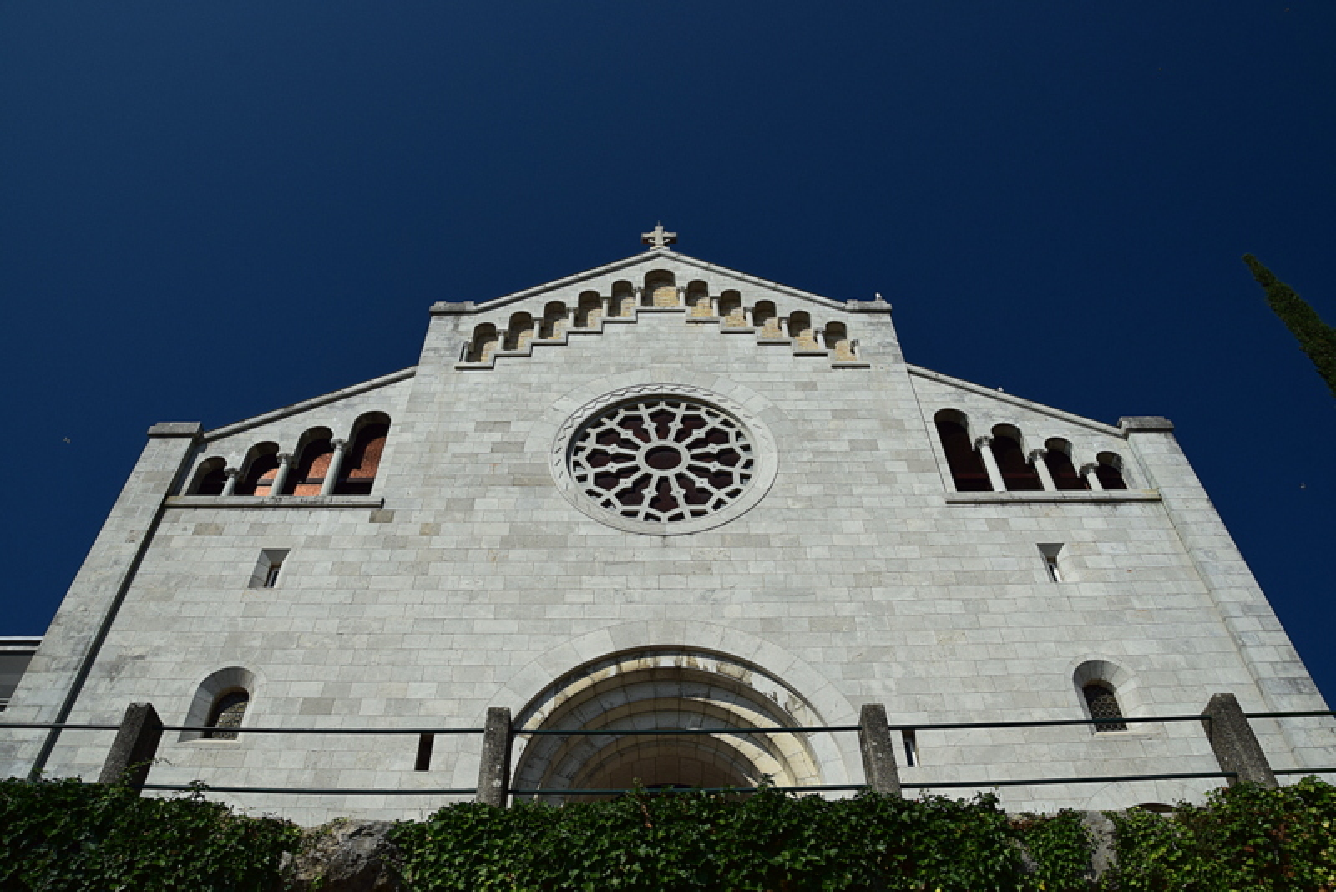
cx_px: 668
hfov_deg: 67.4
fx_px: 1002
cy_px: 446
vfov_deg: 48.0
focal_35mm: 27
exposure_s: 1/500
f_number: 11
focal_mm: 18
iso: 400
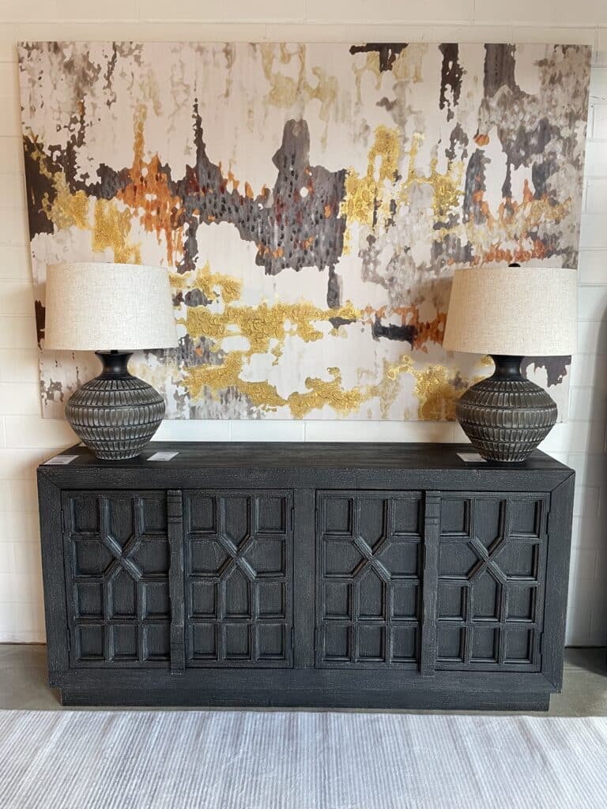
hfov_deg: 53.1
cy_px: 404
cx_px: 304
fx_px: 608
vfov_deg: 67.3
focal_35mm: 26
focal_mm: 4.2
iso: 80
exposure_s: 1/60
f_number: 1.6
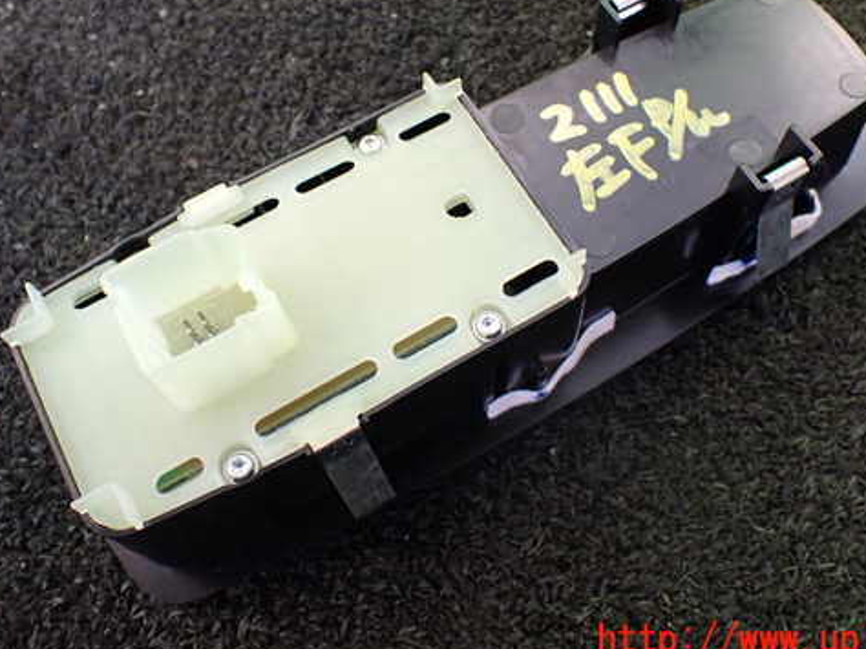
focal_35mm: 38
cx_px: 462
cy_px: 252
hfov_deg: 49.0
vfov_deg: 37.5
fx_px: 950
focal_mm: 5.4
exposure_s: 1/125
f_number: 2.3
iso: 250
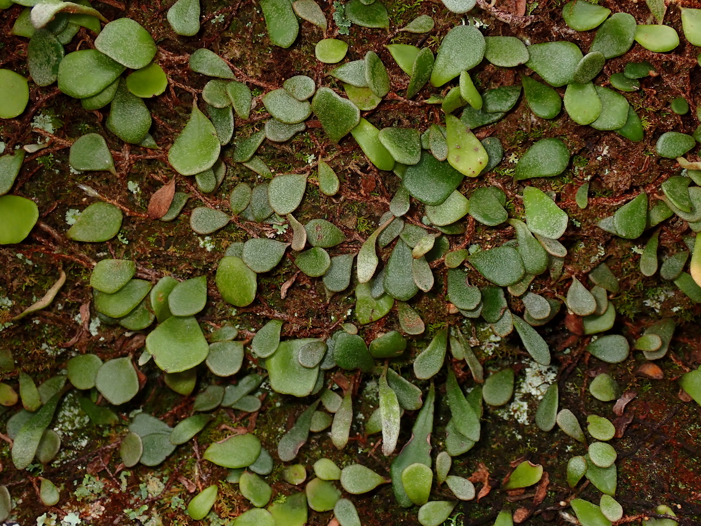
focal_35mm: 41
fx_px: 830
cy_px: 263
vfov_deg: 35.1
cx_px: 350
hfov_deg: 45.8
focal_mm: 7.31
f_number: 4
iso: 200
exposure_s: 1/80
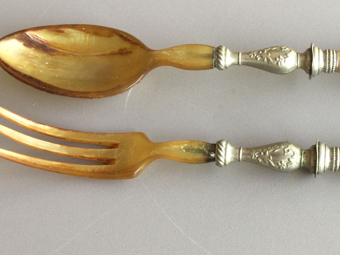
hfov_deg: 33.5
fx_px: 550
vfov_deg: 25.9
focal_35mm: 56
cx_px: 264
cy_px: 182
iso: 25
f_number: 2.4
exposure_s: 1/50
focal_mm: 3.3
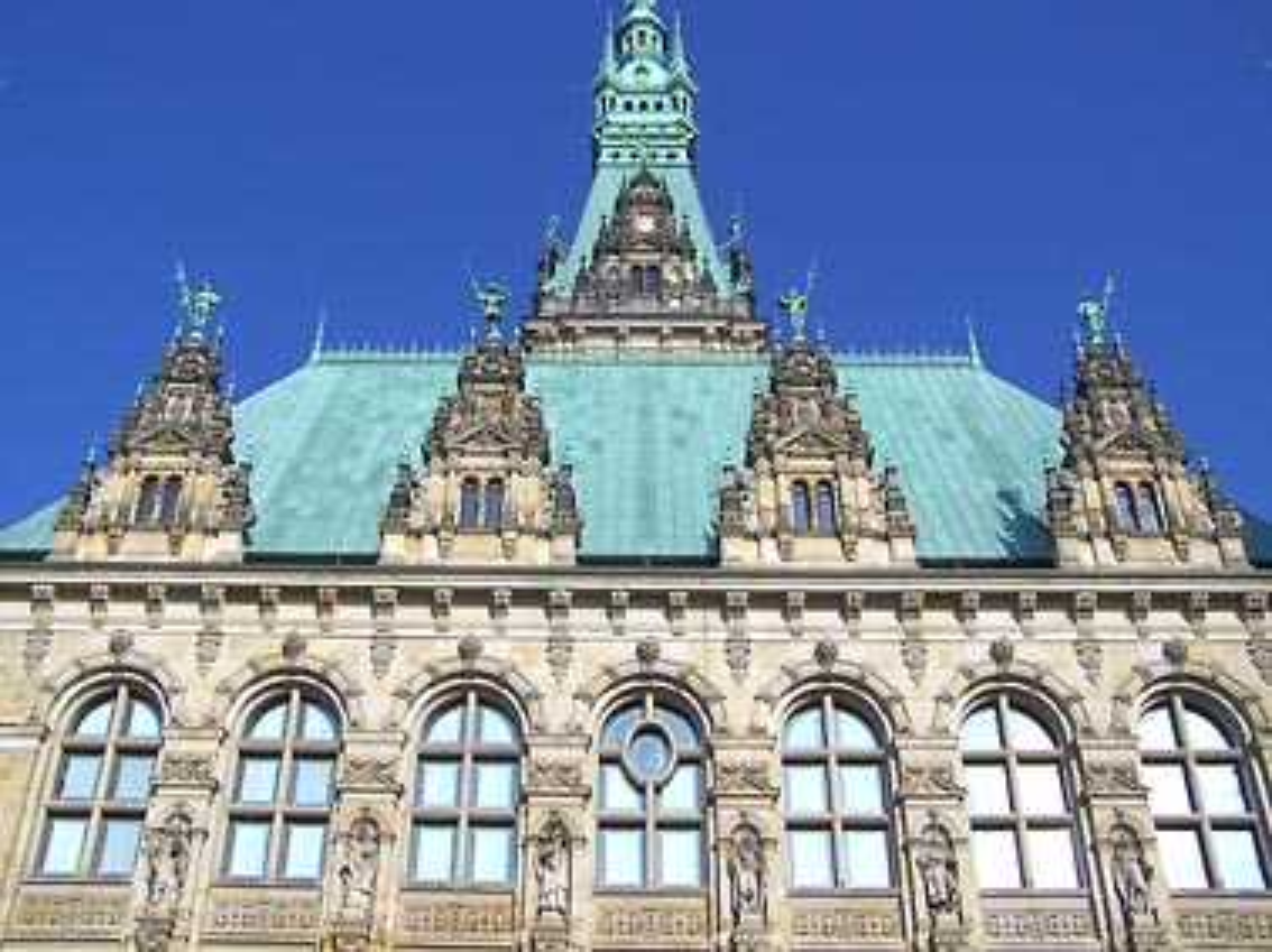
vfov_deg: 37.7
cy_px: 476
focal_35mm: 38
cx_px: 636
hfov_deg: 49.0
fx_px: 1395
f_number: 4
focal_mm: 6.3
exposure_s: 1/640
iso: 64
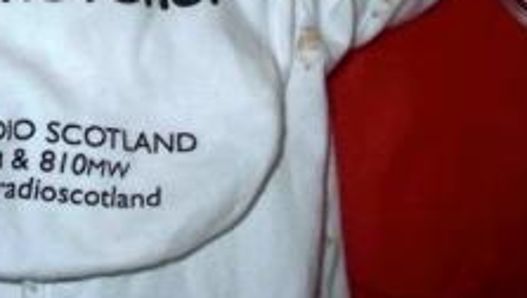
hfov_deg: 24.8
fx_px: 1161
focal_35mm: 83
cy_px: -54
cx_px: 44
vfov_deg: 14.2
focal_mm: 6.3
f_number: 3.9
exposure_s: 1/60
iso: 200
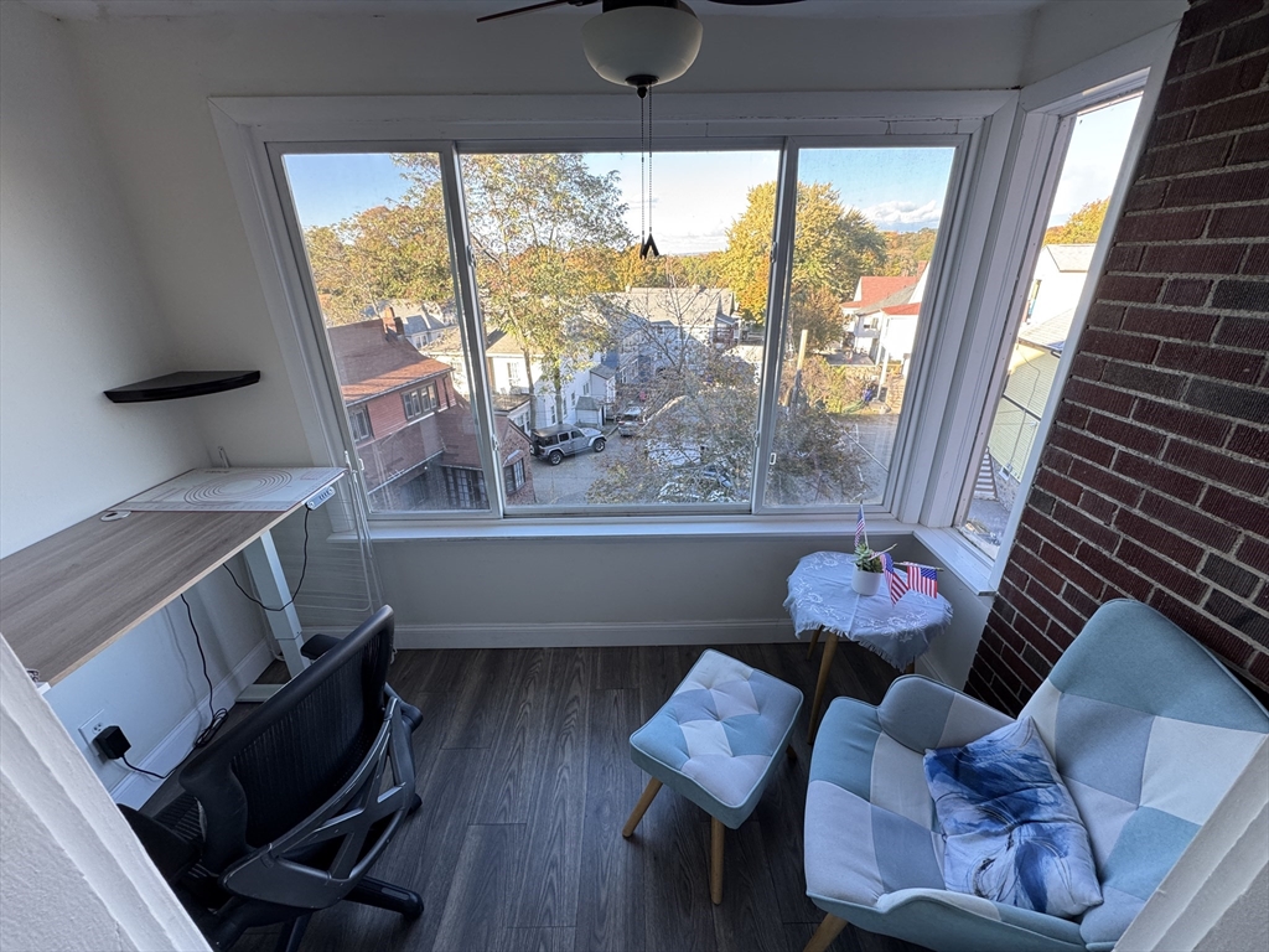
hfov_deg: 102.1
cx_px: 634
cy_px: 476
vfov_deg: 85.7
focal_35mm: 14
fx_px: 513
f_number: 2.2
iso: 160
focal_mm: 2.22
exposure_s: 1/99
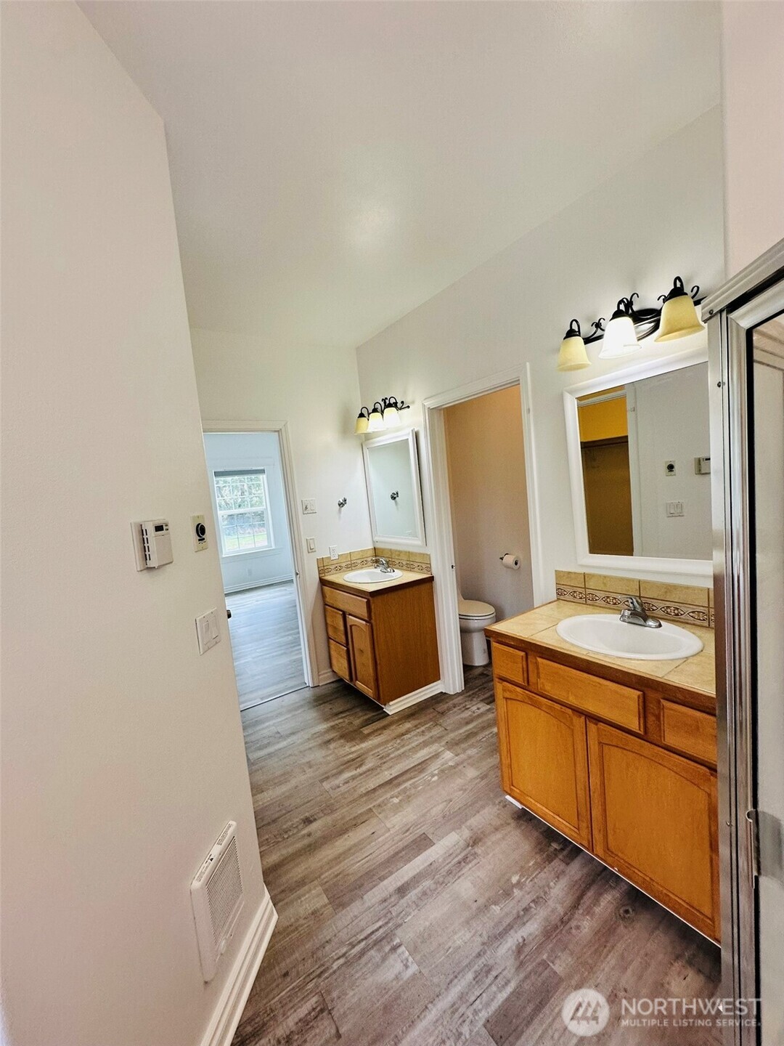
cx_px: 392
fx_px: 423
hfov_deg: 85.7
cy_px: 523
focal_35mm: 14
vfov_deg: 102.1
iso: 100
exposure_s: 1/120
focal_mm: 2.22
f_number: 2.2
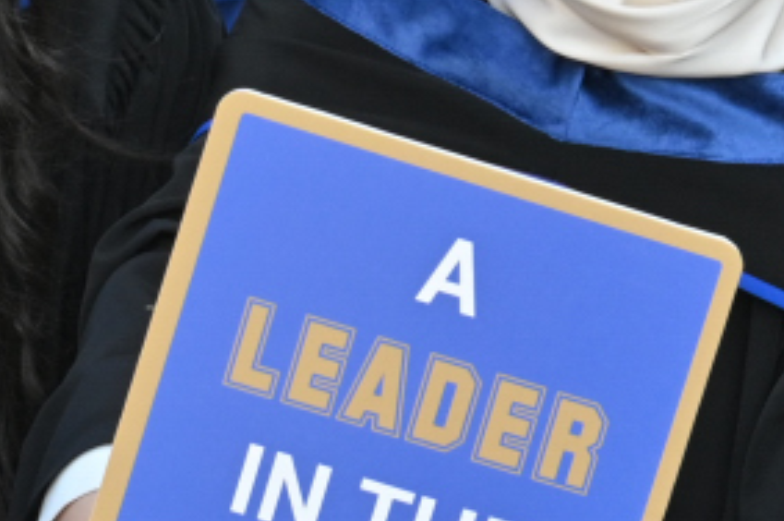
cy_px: 96
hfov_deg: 7.3
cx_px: 338
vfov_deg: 4.8
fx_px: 6156
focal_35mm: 283
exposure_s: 1/320
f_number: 5.6
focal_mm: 50
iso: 640
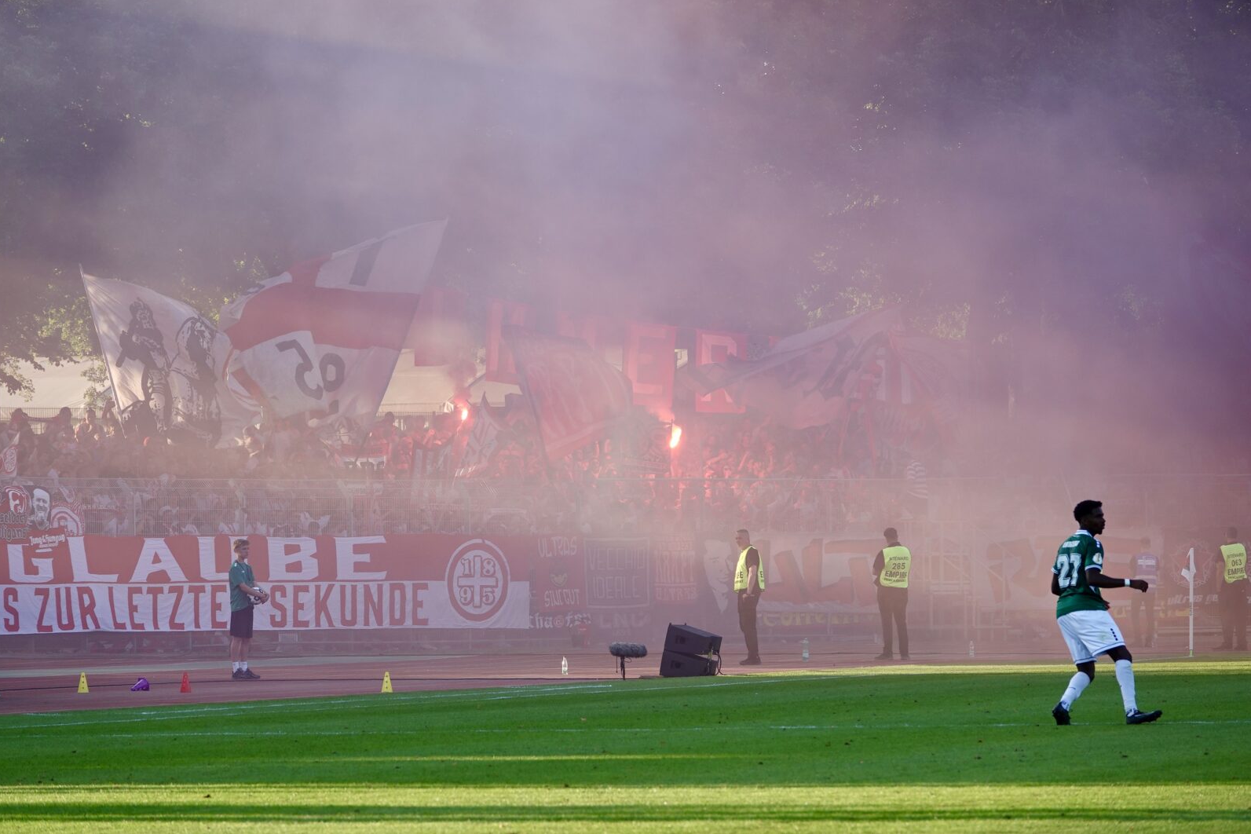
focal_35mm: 222
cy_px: 416
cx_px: 624
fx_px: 7714
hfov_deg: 9.3
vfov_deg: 6.2
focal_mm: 81.1
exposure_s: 1/250
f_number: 4
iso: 125
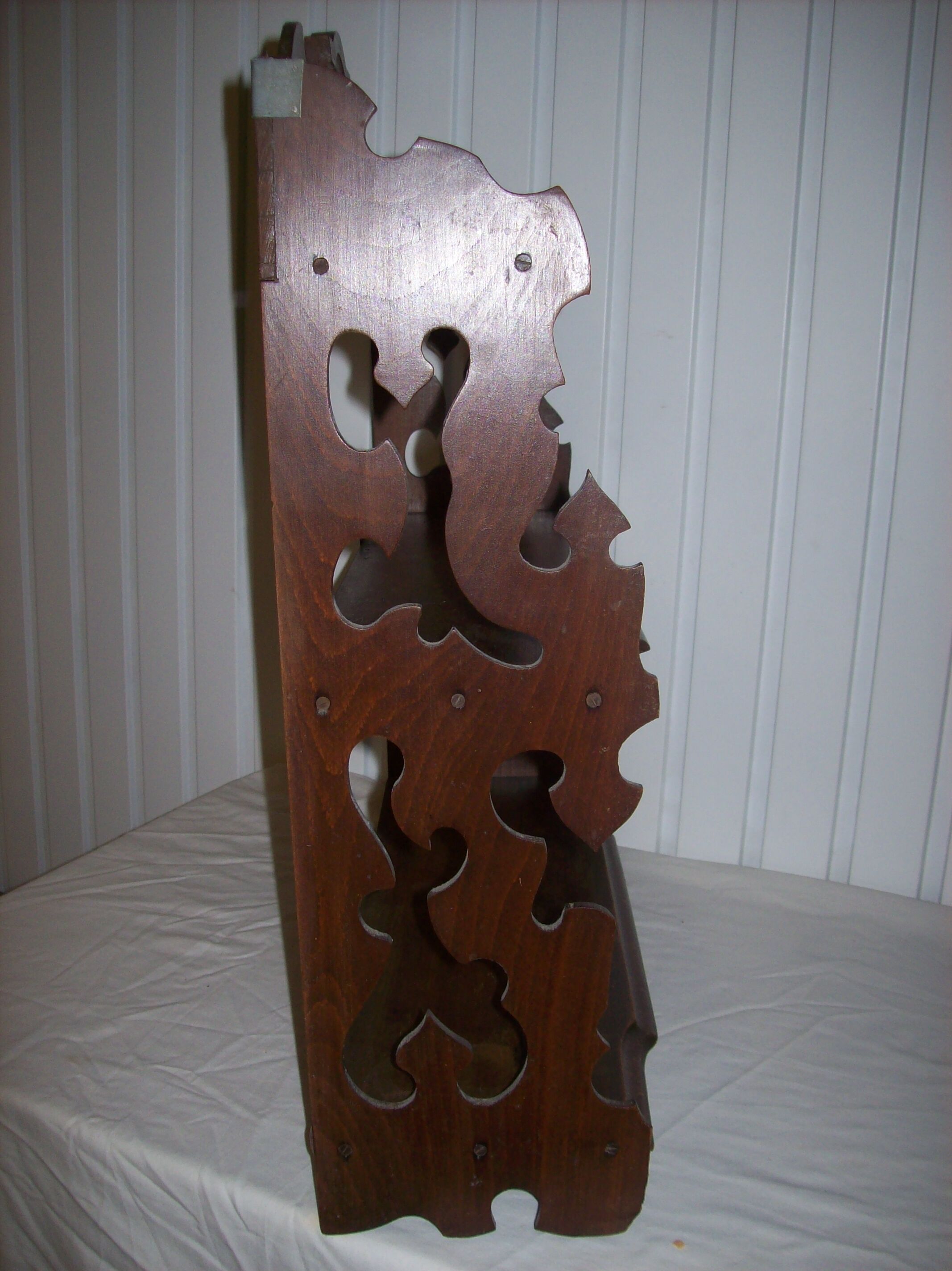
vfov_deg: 51.4
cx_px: 476
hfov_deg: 39.6
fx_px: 1321
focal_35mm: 36
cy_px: 636
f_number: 2.7
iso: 80
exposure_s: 1/64
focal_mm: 6
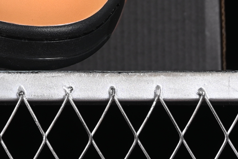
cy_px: -86
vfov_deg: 5.6
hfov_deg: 8.3
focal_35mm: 244
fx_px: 1612
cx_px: -81
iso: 160
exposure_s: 1/80
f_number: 7.1
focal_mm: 50
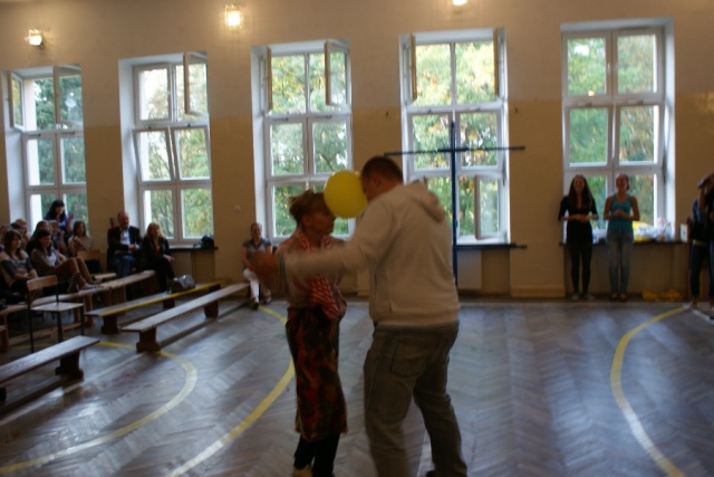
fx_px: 595
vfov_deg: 43.6
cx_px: 357
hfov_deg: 61.9
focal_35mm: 30
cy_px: 238
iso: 160
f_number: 4
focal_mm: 20
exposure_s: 1/30
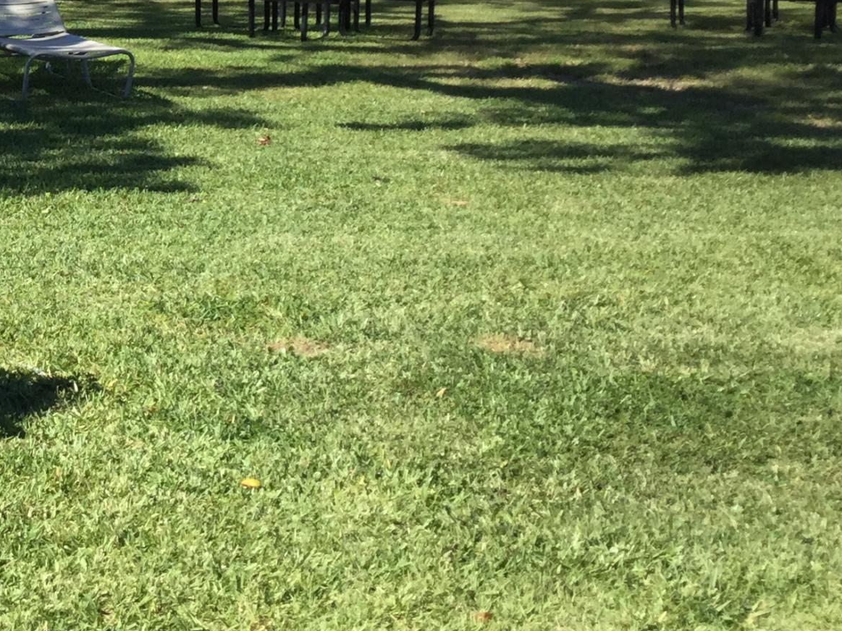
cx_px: -85
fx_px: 1946
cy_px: -61
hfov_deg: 23.0
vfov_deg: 17.8
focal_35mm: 80
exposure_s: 1/849
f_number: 2.4
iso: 25
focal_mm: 3.3
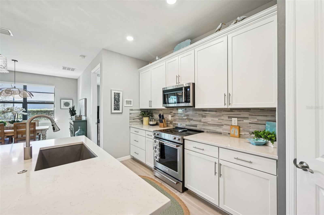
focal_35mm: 14
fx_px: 126
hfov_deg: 104.3
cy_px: 108
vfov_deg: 81.1
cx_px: 162
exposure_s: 1/20
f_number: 8
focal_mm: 14
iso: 400
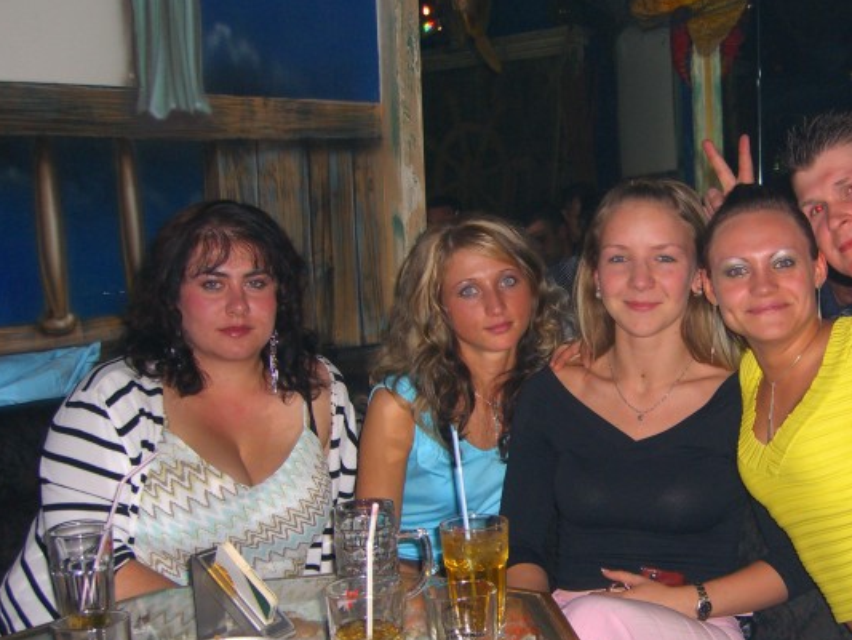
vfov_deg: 25.5
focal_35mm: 57
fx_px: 1403
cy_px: 426
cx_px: 623
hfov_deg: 33.2
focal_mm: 7.9
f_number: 2.8
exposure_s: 1/60
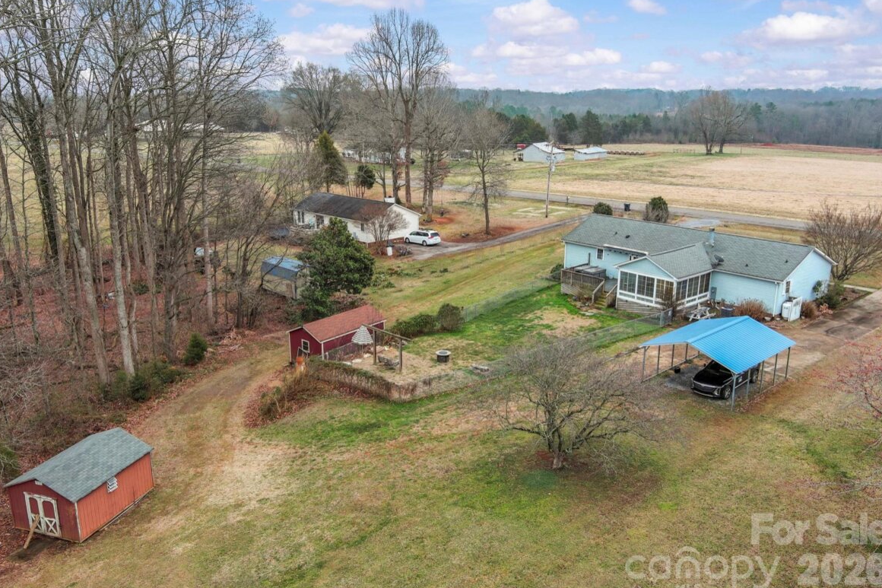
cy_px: 297
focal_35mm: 30
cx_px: 437
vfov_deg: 43.6
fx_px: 735
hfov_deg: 61.9
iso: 100
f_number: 2.8
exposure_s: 1/530
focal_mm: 10.57
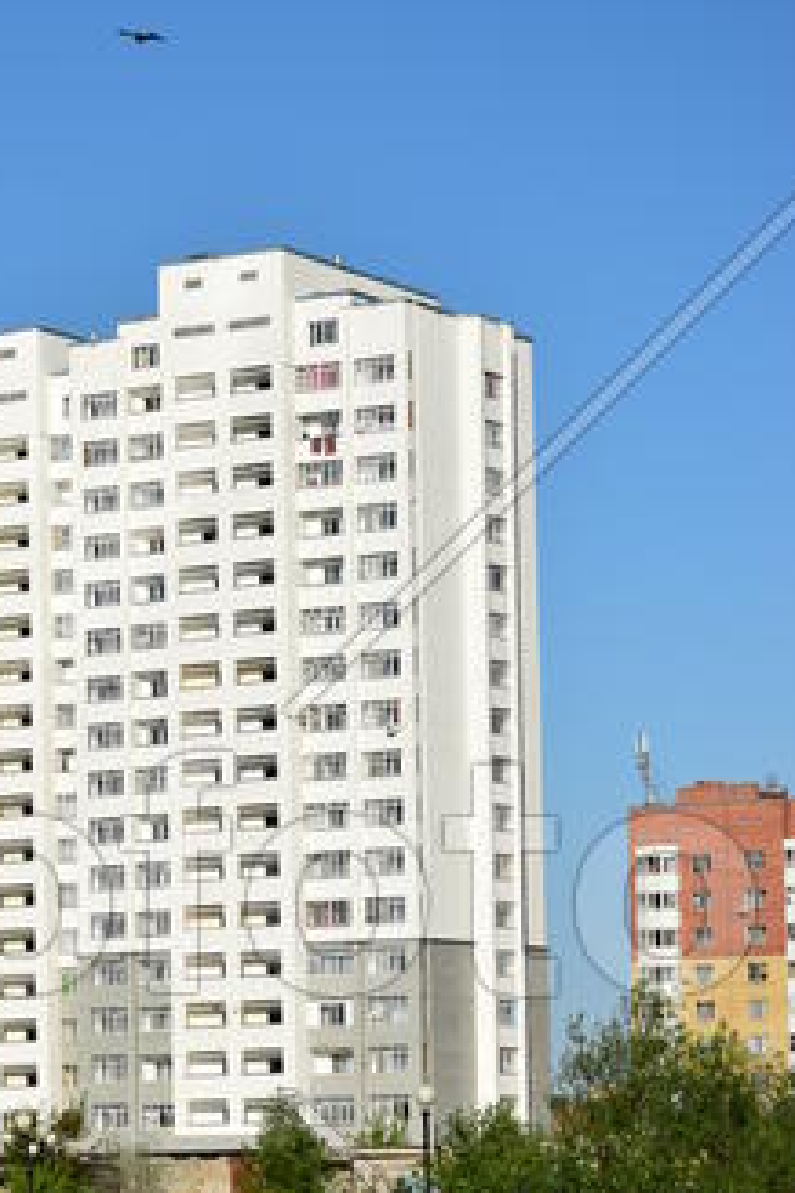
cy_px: 905
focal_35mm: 133
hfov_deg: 10.3
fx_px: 4405
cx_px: 97
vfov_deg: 15.3
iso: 100
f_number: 8
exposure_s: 1/400
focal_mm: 50
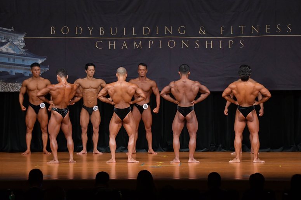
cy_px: 100
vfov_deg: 8.2
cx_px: 150
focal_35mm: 168
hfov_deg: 12.2
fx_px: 1404
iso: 4000
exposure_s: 1/400
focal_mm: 112
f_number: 5.6
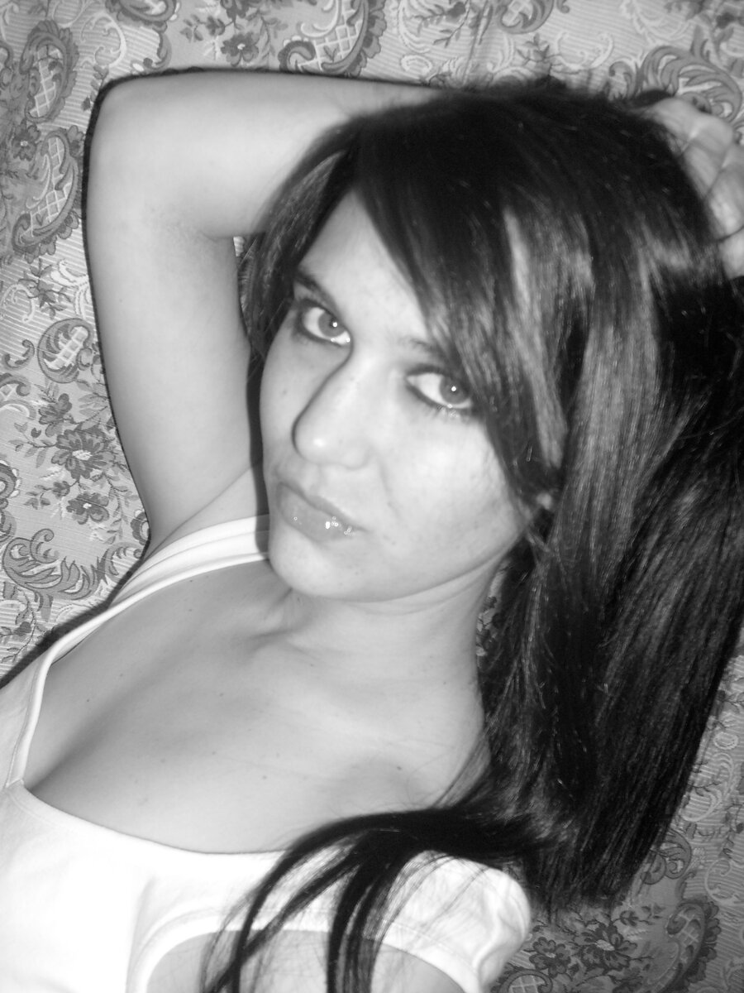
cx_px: 372
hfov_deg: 40.7
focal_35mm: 35
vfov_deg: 52.6
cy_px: 496
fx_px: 1003
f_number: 2.8
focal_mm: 5.8
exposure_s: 1/45
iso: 100
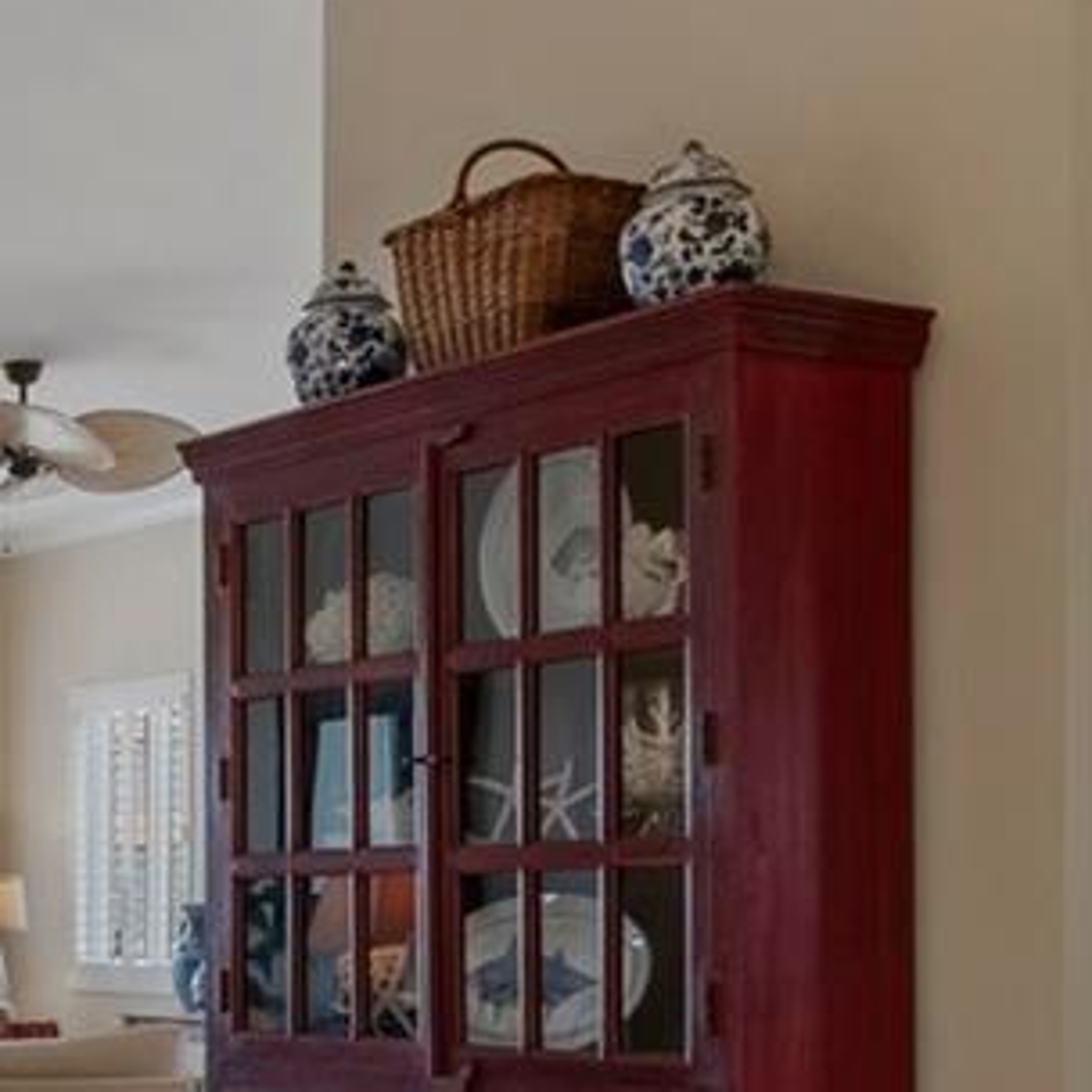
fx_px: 2391
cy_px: 918
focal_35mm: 67
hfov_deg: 24.0
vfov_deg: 25.2
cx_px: -115
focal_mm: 15
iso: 250
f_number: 9
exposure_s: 1/2
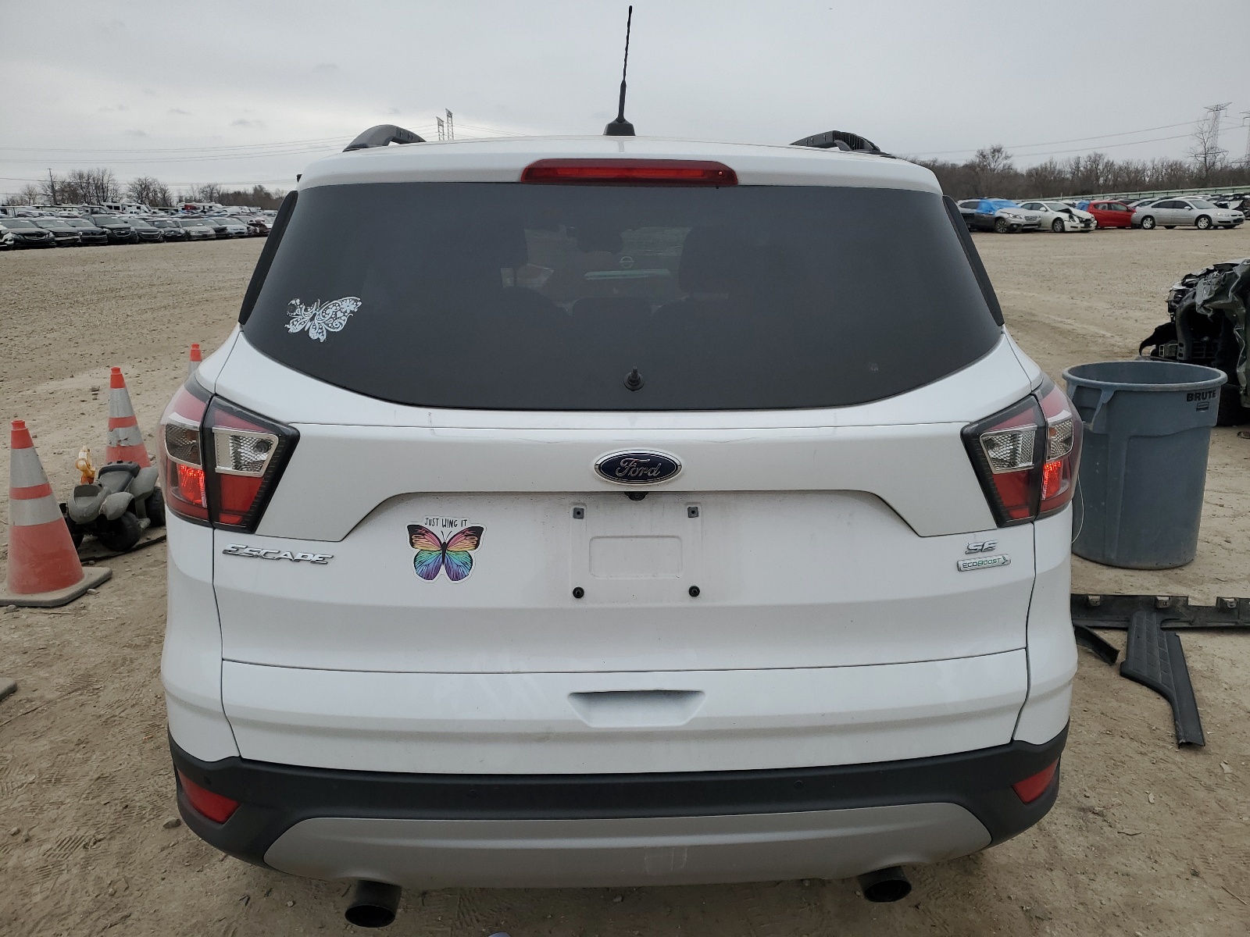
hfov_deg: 67.3
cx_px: 625
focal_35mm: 26
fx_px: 939
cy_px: 468
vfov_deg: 53.1
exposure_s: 1/1667
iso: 50
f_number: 1.5
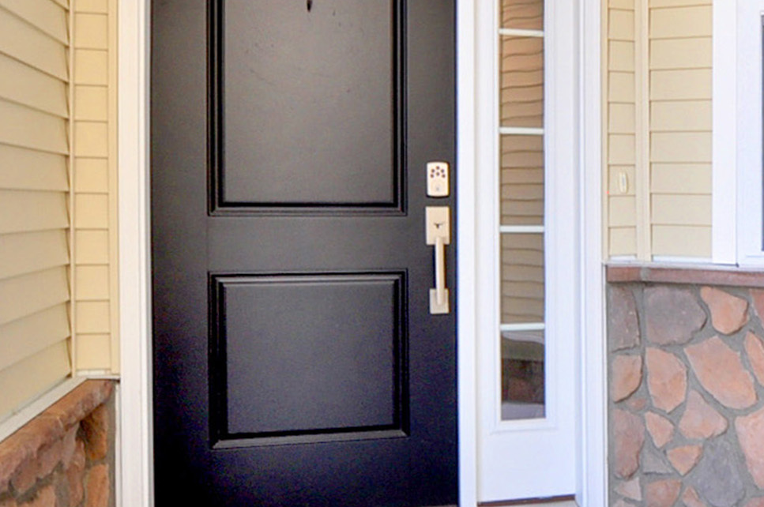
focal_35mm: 45
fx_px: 954
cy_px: 160
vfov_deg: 29.5
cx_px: 653
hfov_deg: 41.0
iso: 200
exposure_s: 1/15
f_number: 8
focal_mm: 10
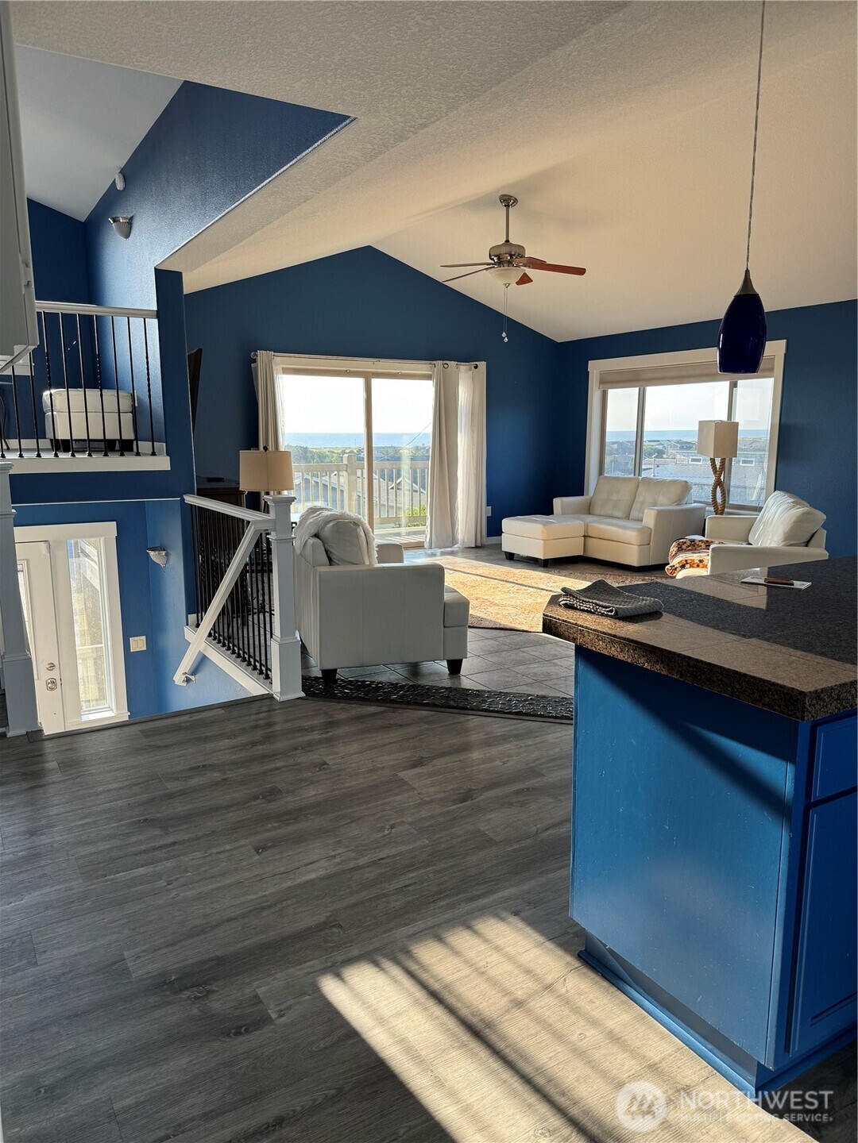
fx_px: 793
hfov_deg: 56.8
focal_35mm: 24
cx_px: 429
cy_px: 572
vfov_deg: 71.6
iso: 80
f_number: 1.78
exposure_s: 1/282
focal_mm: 6.76
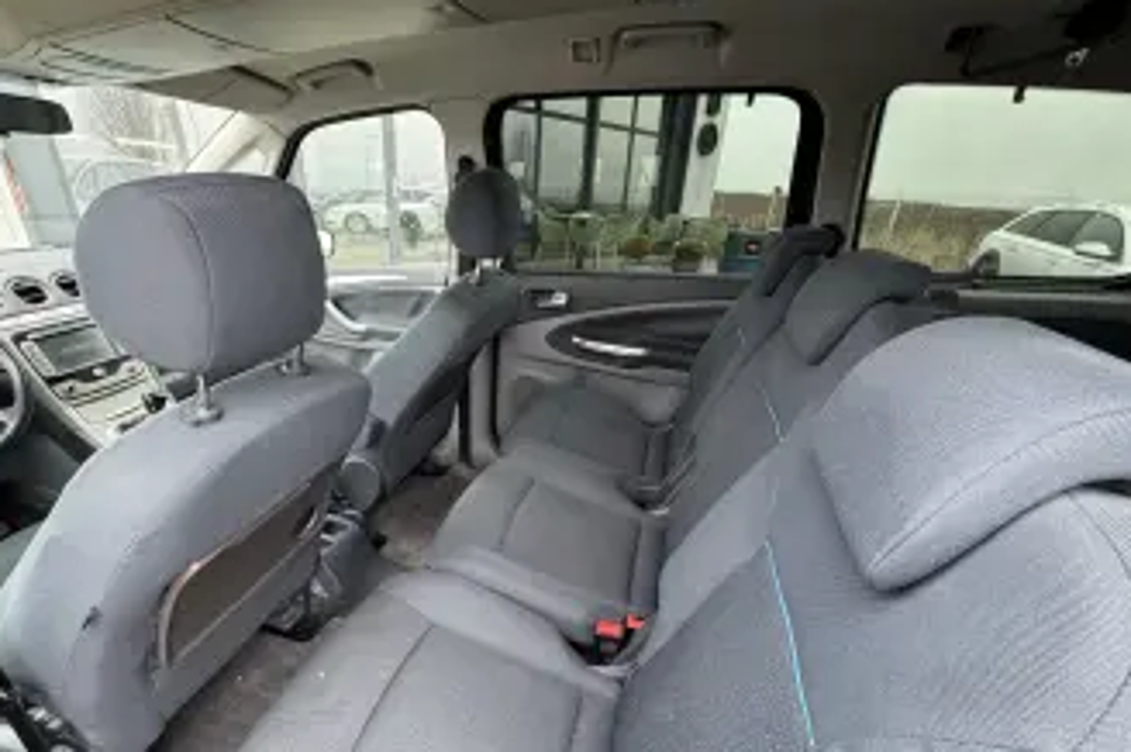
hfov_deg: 96.7
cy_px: 431
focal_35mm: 16
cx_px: 531
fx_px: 502
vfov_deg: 73.2
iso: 400
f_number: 2.2
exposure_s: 1/60
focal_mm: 2.22
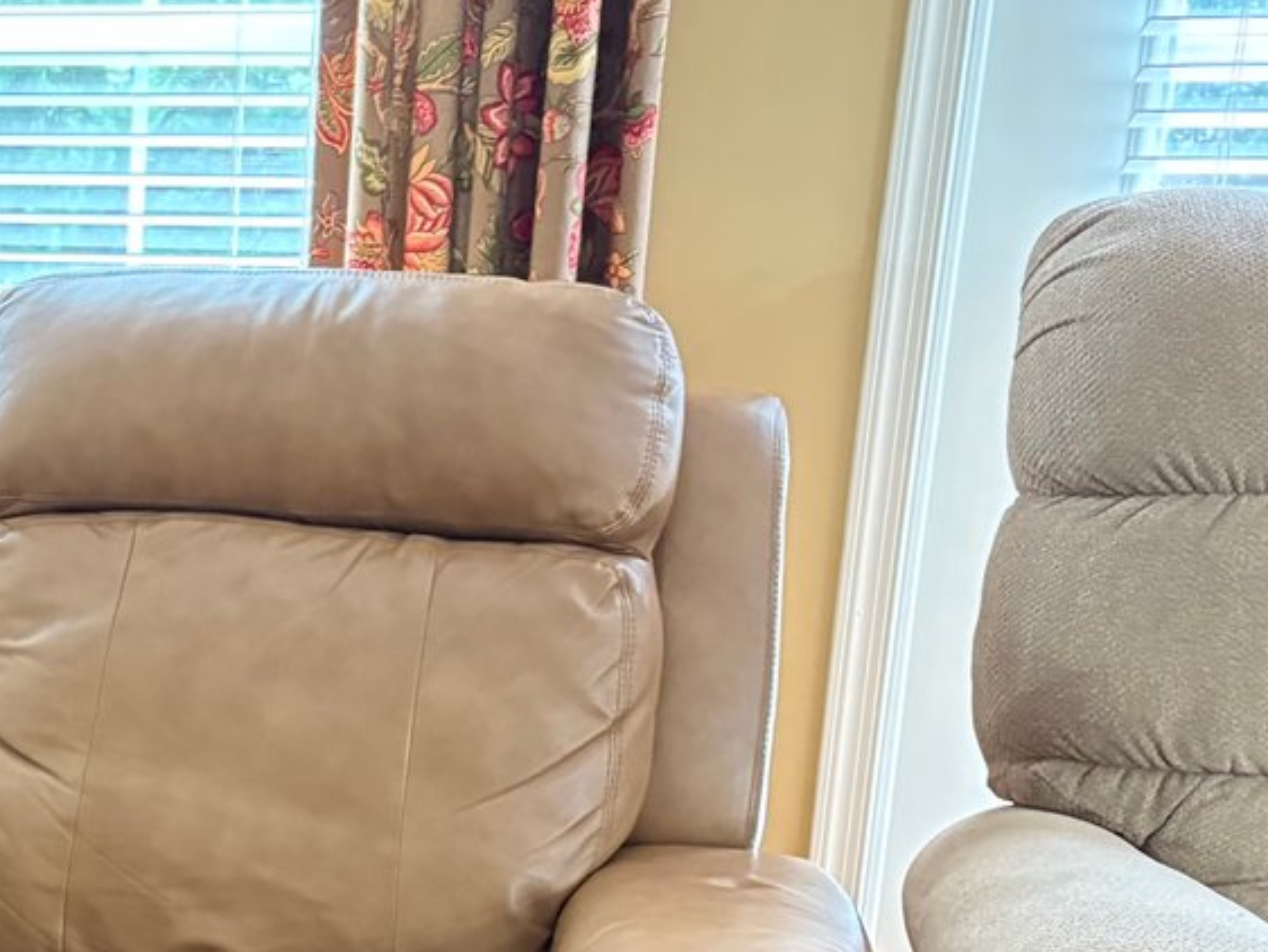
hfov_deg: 24.8
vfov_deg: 20.8
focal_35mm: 70
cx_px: -292
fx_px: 2565
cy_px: 757
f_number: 1.6
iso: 640
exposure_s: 1/30
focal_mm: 5.96
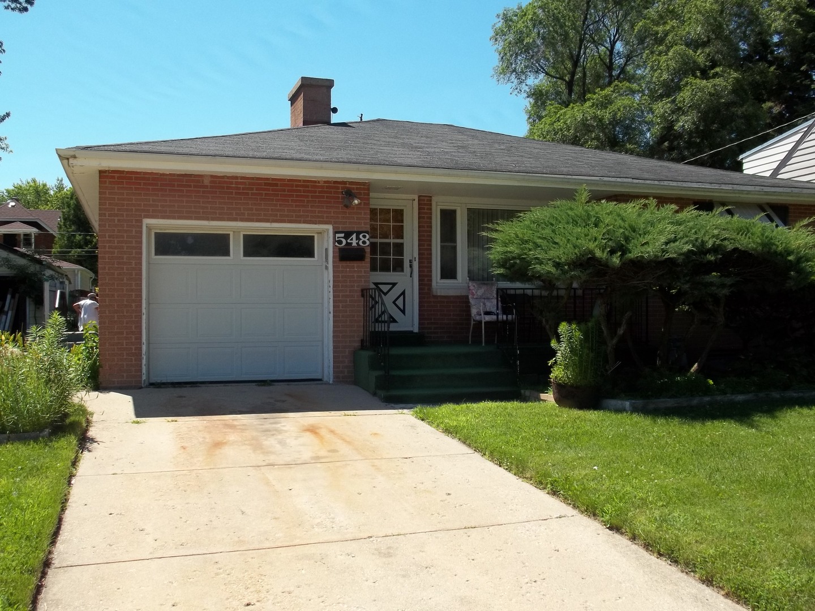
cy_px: 306
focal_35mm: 33
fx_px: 777
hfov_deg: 55.4
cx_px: 408
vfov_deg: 42.9
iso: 64
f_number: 8
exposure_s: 1/125
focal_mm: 5.9
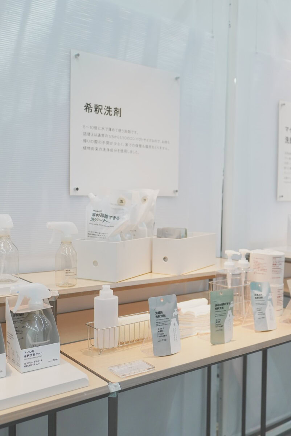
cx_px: 146
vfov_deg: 53.1
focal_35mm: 36
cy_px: 218
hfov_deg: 36.9
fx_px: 436
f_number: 2.8
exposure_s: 1/250
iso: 800
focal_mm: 24
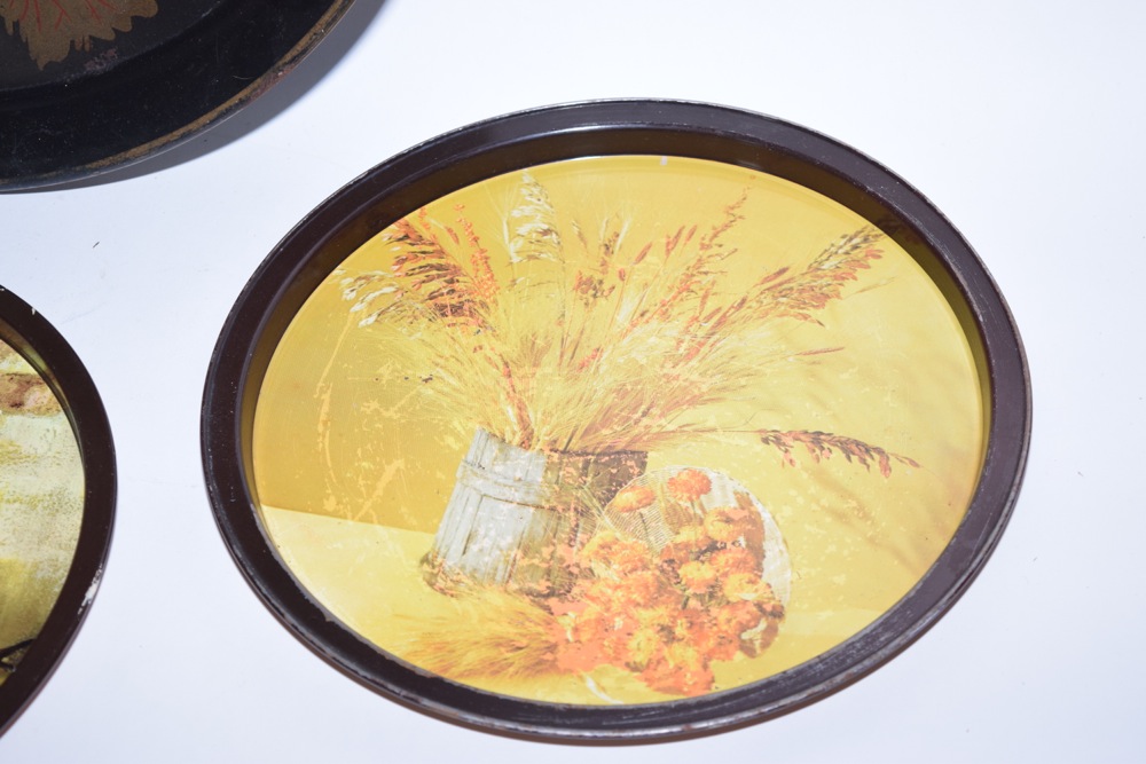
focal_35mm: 82
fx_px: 2626
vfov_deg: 16.6
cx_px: 573
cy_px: 382
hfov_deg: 24.6
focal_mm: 55
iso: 720
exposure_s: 1/60
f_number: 5.6
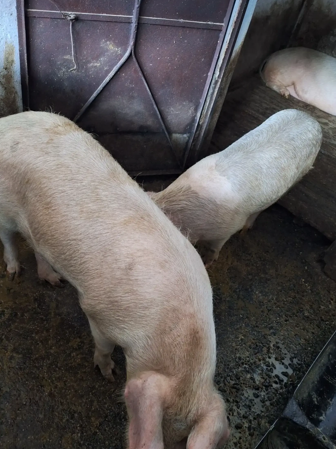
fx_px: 363
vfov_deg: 63.5
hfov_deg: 49.6
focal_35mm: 28
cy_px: 231
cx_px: 145
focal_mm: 5.54
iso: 500
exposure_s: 1/20
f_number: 1.8
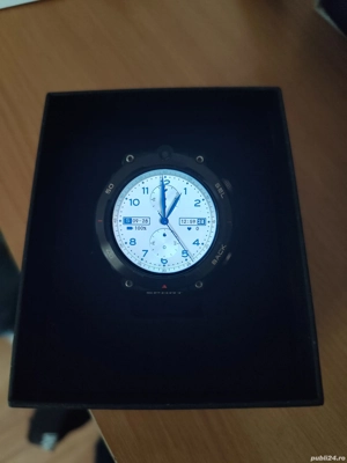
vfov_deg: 73.9
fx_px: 307
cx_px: 174
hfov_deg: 58.9
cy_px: 232
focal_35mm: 23
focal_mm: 6.19
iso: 320
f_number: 1.65
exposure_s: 1/33.3
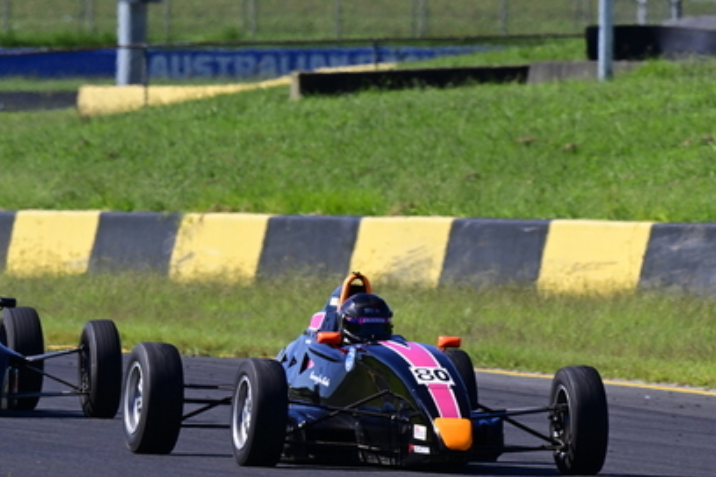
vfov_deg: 1.3
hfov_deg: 2.0
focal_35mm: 1038
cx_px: 507
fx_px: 20643
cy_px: 287
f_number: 11
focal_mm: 530
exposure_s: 1/640
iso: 400
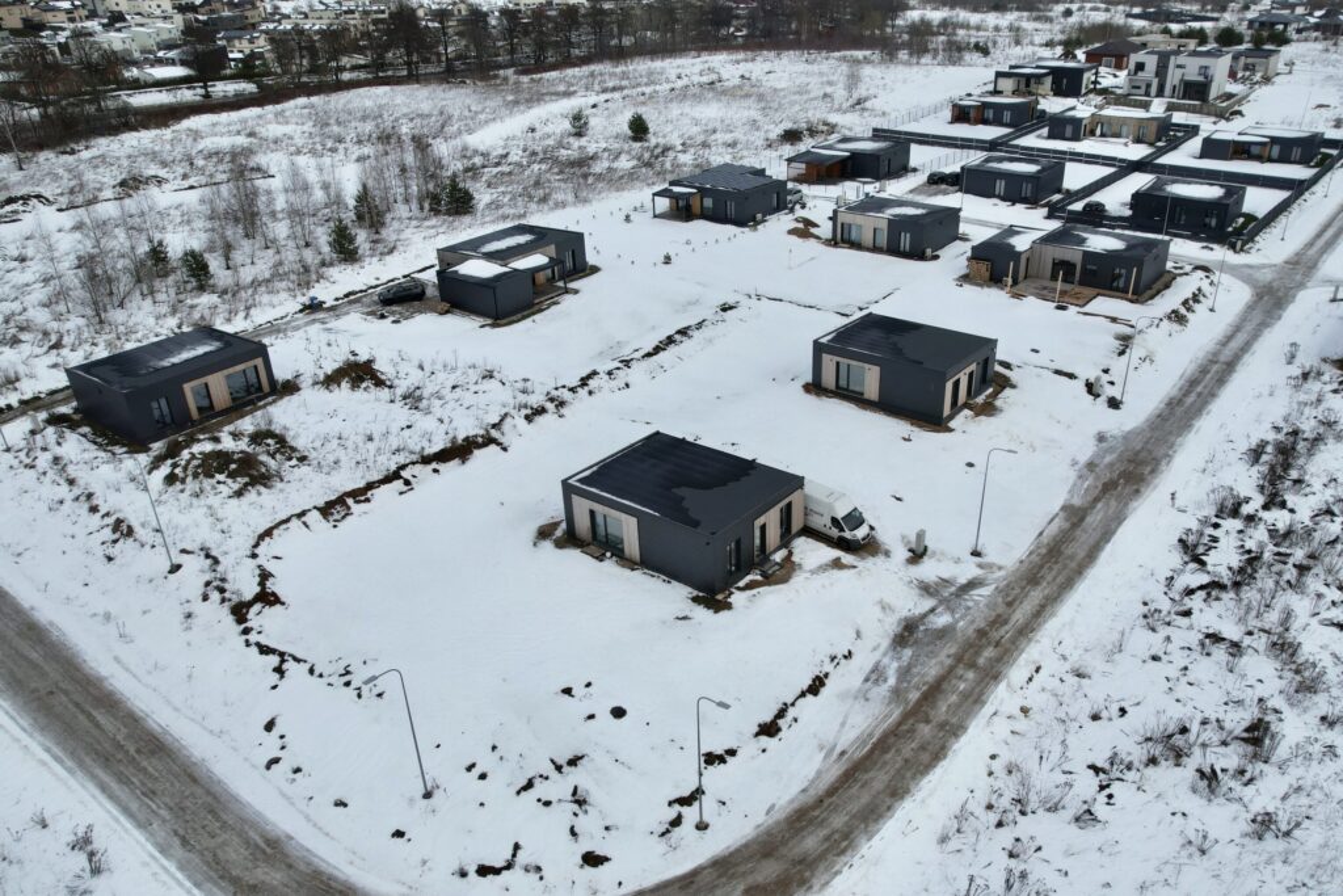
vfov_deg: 57.2
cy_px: 448
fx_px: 821
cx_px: 672
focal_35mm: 22
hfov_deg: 78.6
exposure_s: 1/640
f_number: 2.8
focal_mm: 8.38
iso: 100
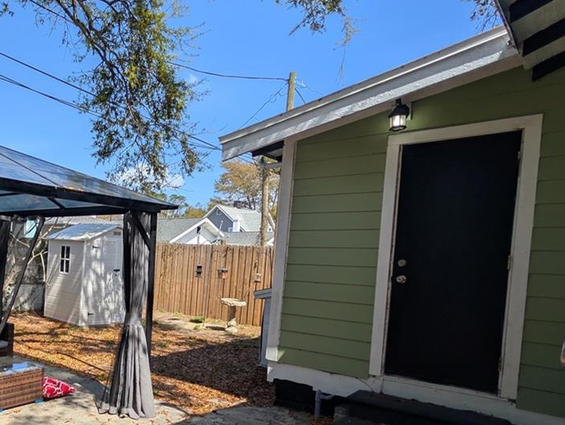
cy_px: 281
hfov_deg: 57.7
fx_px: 441
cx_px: 77
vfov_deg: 50.6
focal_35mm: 27
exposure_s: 1/2083
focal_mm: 2.02
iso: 52
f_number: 1.7
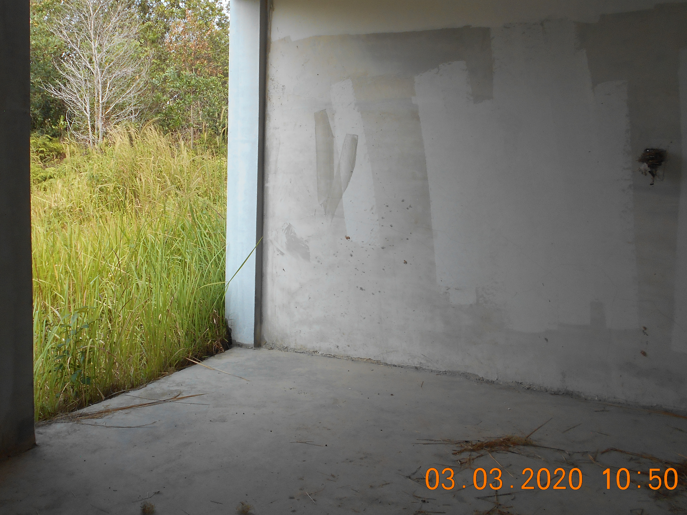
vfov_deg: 42.8
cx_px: 287
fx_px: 655
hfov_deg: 55.1
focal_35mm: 33
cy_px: 215
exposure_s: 1/200
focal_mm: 4.6
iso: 80
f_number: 3.2
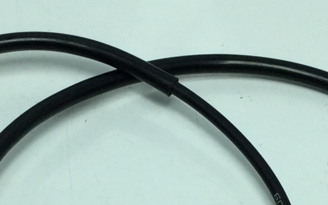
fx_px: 1108
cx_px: 119
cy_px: 269
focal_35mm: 124
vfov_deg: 10.3
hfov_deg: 16.8
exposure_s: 1/566
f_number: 2.4
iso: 32
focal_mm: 3.3
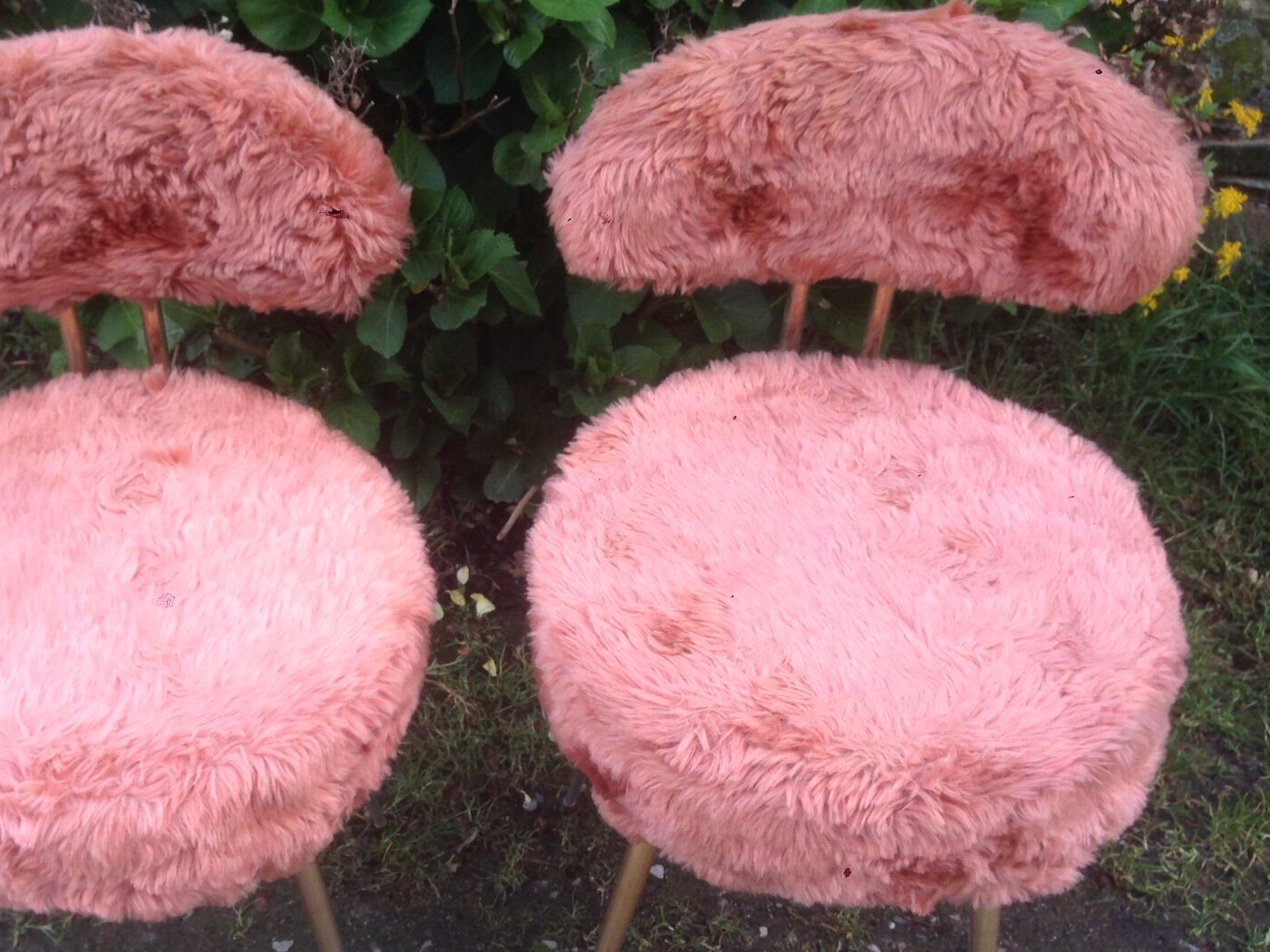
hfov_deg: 39.3
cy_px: 572
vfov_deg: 30.2
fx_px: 1761
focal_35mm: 48
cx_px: 442
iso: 50
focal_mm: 4.12
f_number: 2.4
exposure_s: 1/190
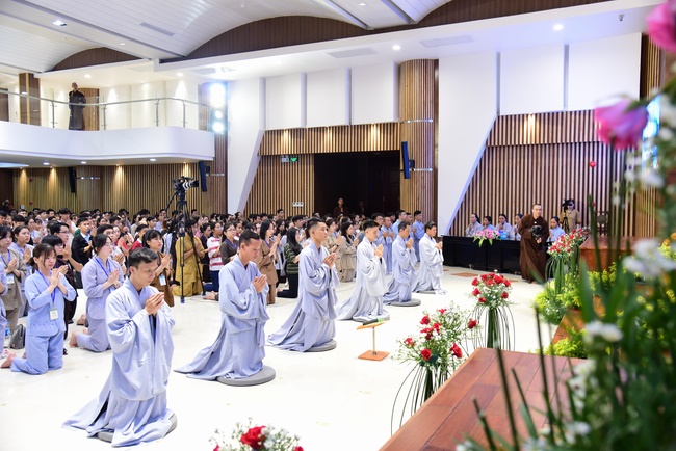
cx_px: 338
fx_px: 582
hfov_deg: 60.3
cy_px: 226
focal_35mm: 31
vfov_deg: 42.4
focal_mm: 31
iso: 1250
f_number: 4.5
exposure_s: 1/40
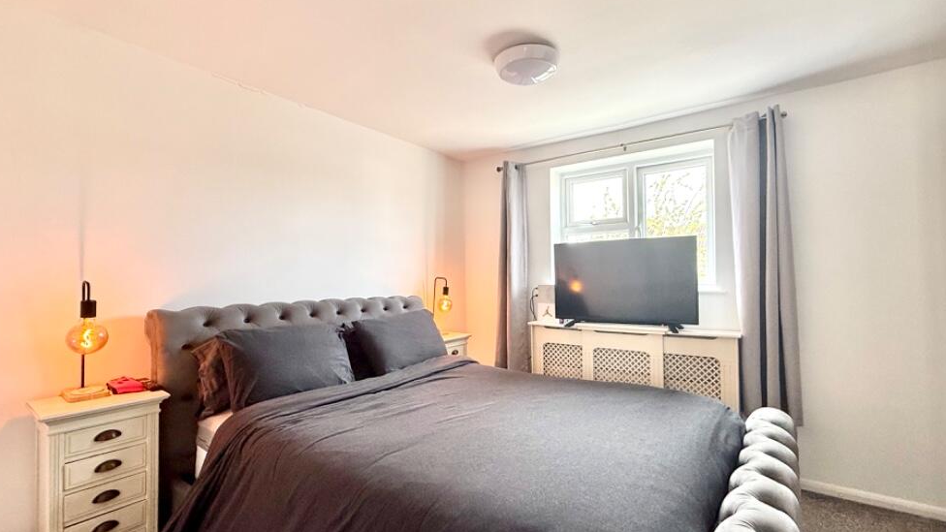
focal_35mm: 16
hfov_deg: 99.4
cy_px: 272
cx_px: 484
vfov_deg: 67.1
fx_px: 401
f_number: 2.2
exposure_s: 1/99
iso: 160
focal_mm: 2.22
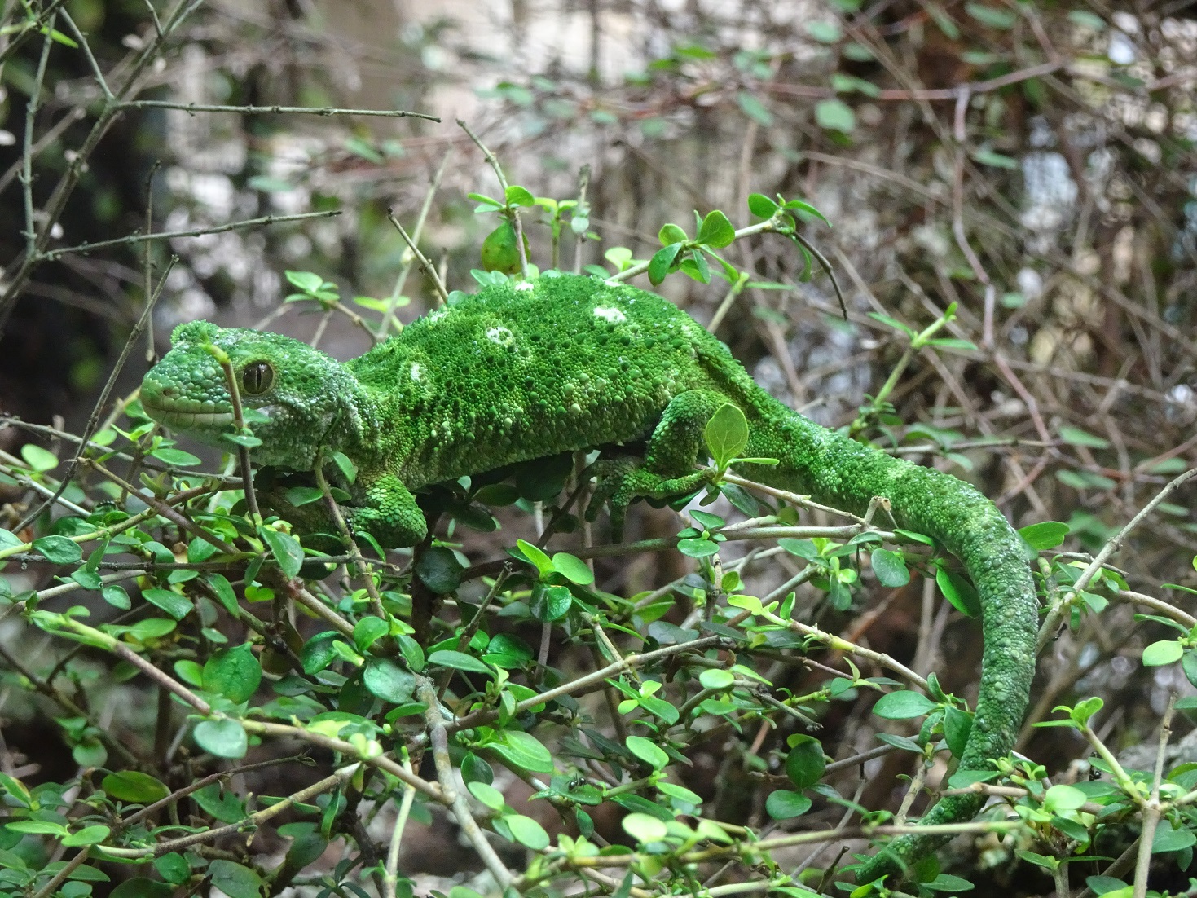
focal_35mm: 96
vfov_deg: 15.4
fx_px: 3320
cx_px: 598
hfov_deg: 20.4
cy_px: 449
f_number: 5
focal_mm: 16.46
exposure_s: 1/160
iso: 640
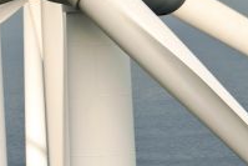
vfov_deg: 2.2
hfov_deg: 3.3
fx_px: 4315
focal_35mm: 626
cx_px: -88
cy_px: -4
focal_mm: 120
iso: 100
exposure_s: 1/180
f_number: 7.1
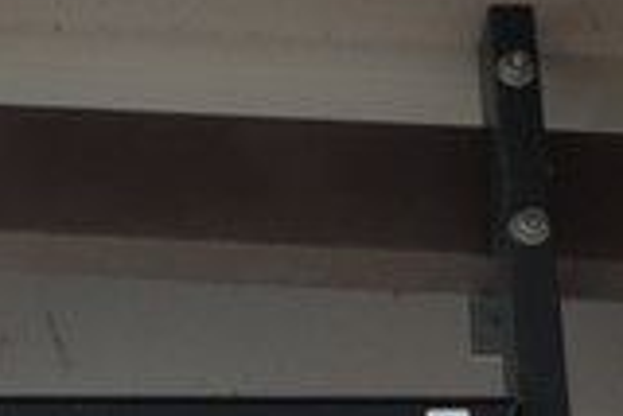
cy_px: 643
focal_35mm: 252
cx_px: -43
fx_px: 4365
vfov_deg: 5.4
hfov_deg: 8.1
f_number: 3.5
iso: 640
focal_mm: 23.27
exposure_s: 1/100
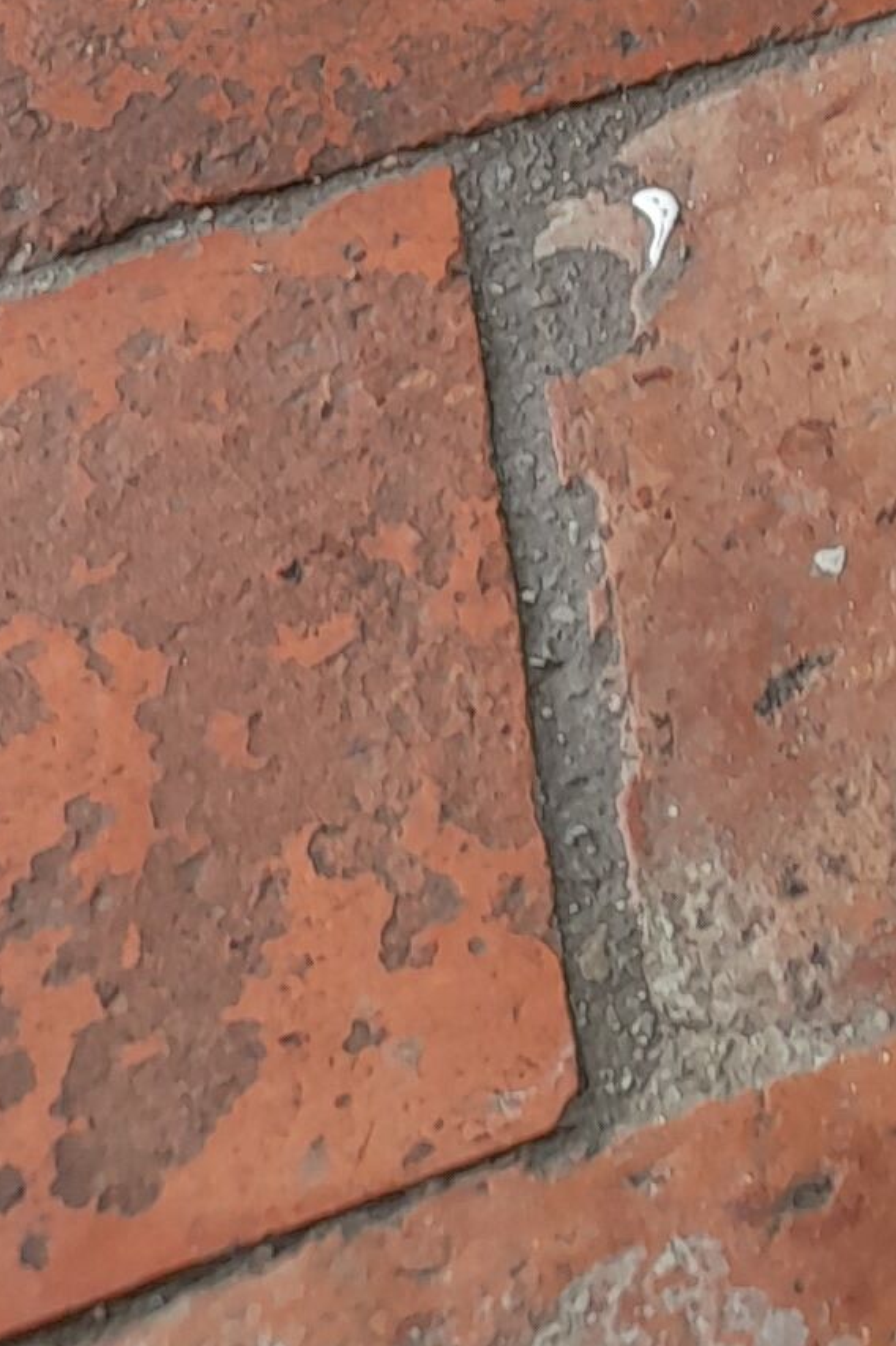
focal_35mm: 122
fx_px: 4558
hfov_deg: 9.9
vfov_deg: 13.4
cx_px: 2128
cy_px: -1657
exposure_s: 1/50
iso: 20
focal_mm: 4.6
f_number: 2
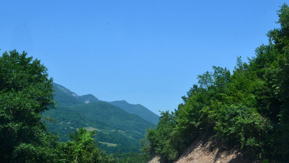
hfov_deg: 42.9
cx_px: 147
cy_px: 97
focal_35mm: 48
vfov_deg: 24.9
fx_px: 368
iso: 400
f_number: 11
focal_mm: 24
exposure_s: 1/400
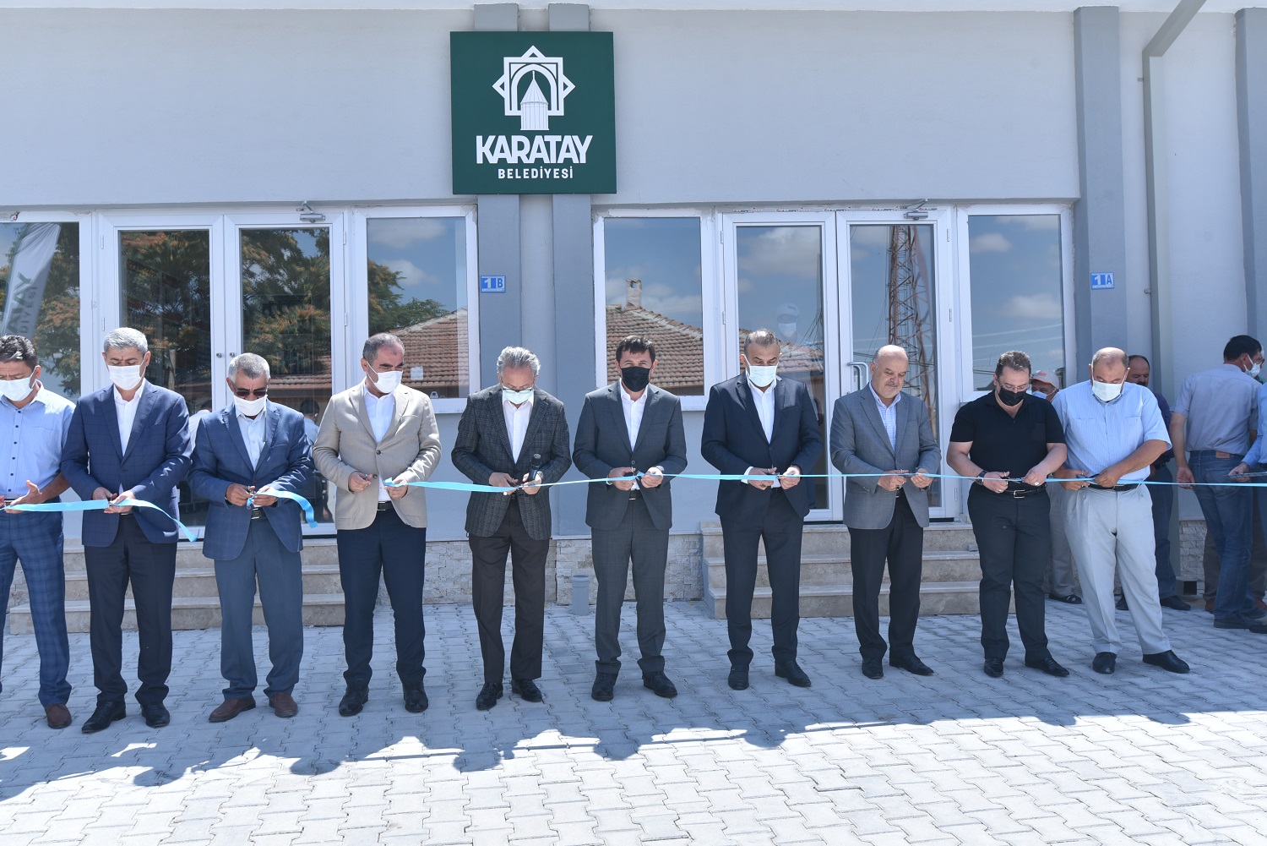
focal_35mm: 31
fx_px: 1091
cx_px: 634
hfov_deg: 60.3
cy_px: 423
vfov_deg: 42.4
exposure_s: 1/160
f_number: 8
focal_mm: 31
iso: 100
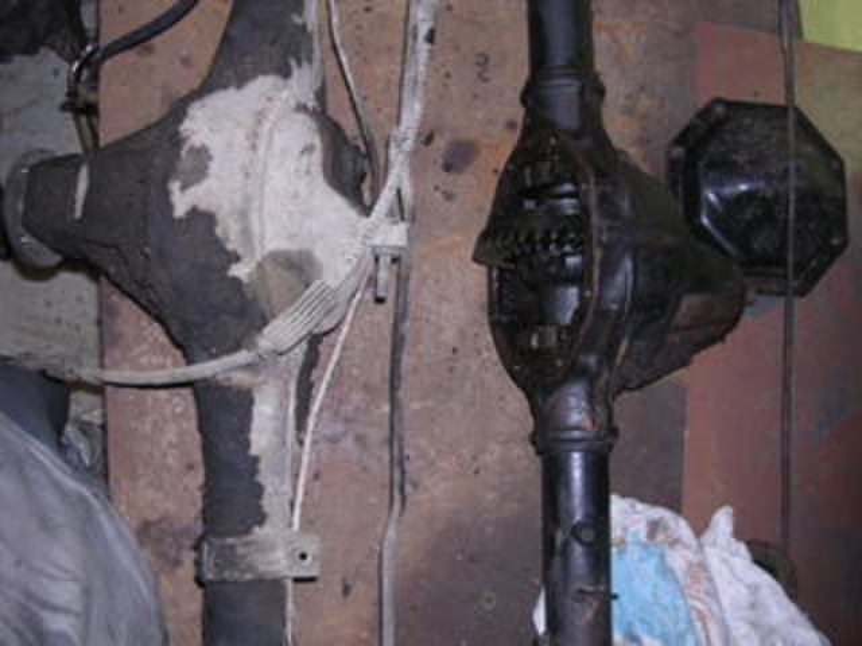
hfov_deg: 49.0
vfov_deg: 37.7
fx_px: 946
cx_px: 431
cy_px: 323
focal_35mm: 38
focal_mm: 5.8
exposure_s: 1/60.1
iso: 100
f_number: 2.8
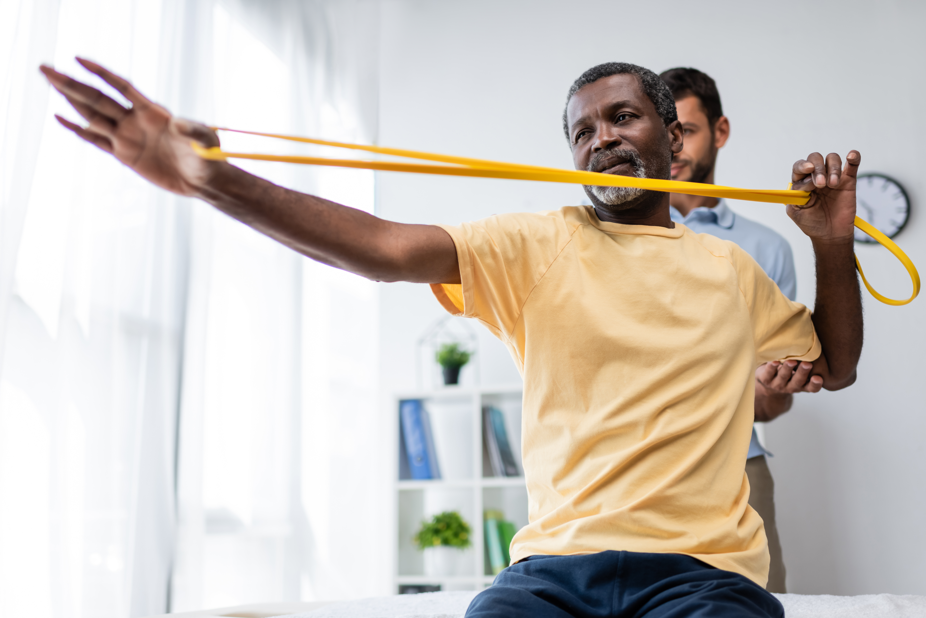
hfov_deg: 54.4
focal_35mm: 35
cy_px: 309
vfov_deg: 37.9
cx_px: 463
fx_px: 901
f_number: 2
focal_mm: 35
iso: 125
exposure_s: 1/320
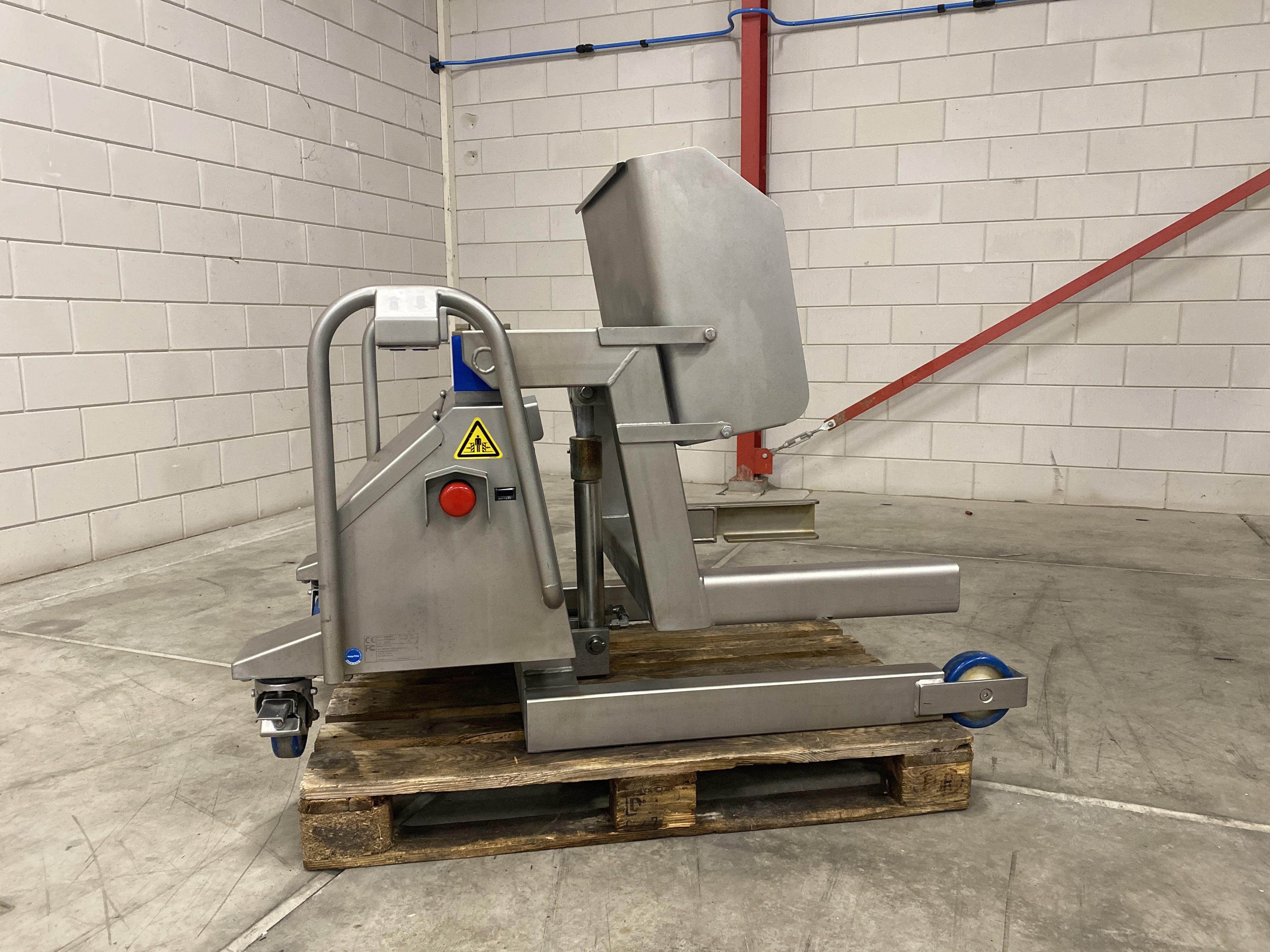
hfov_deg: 67.3
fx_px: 954
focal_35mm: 26
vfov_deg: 53.1
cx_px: 635
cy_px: 476
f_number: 1.8
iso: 400
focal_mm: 4.25
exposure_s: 1/50
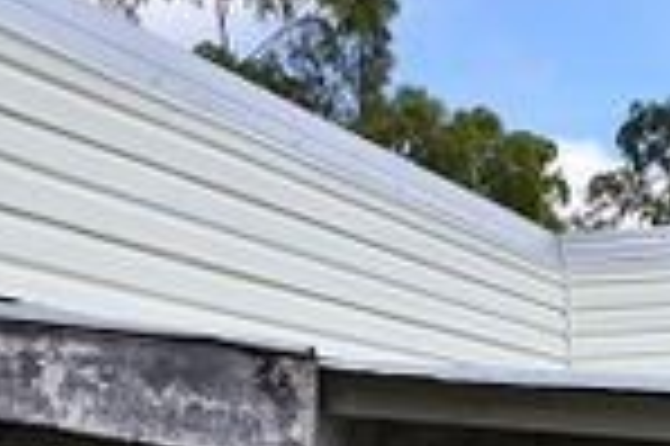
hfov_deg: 19.0
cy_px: 619
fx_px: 1933
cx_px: 692
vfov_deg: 12.6
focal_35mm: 104
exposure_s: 1/250
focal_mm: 22
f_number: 8
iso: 140
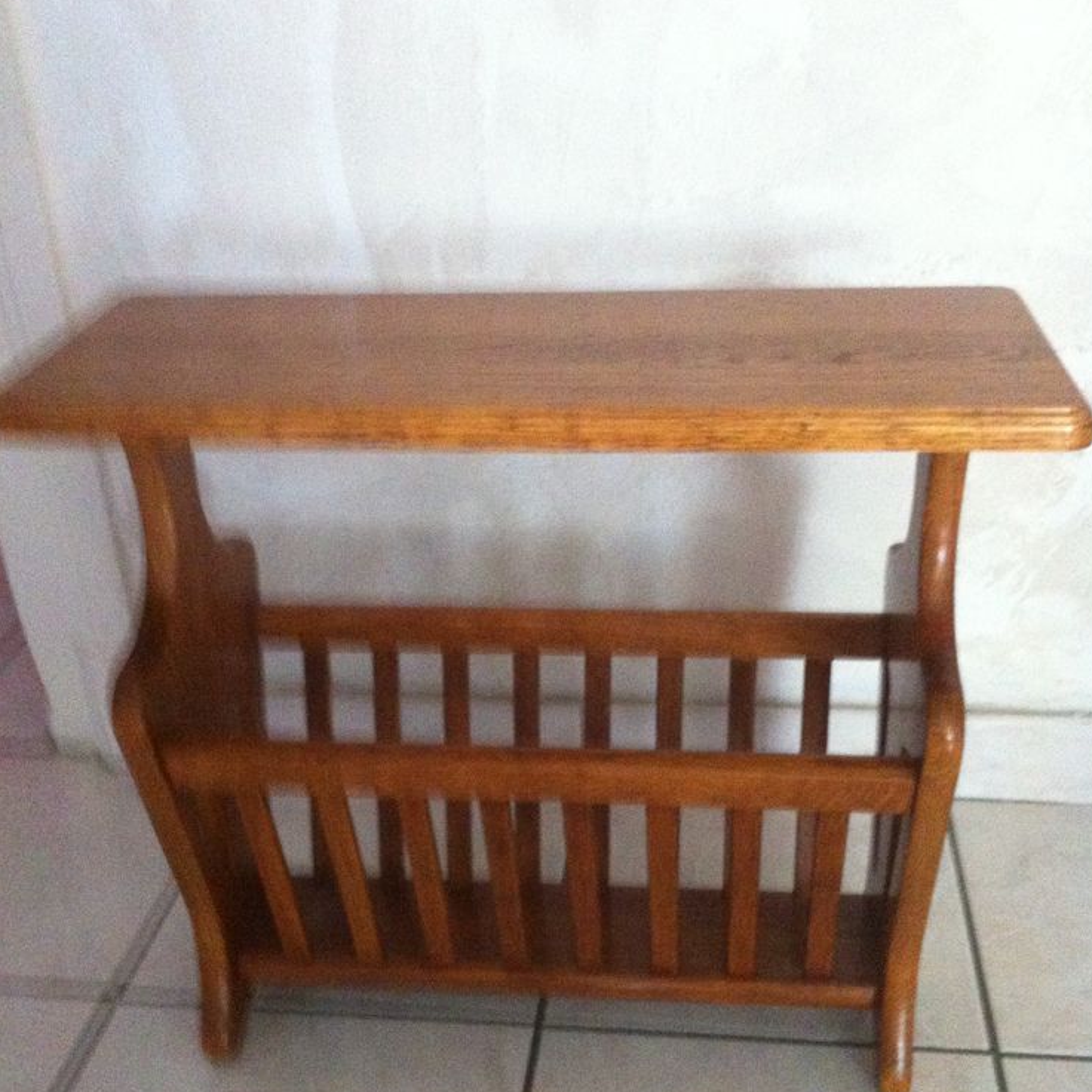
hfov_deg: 40.0
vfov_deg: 39.8
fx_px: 1499
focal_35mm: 42
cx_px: 551
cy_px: 684
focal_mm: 3.85
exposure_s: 1/15
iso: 640
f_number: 2.8
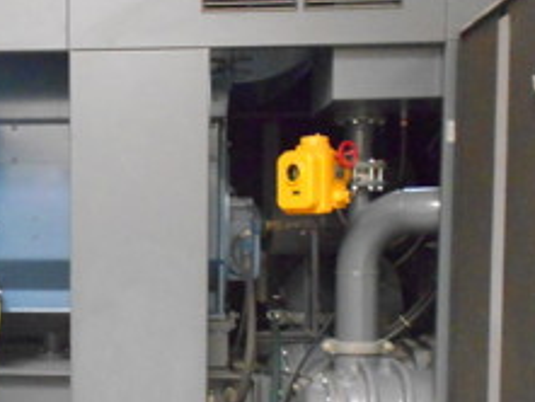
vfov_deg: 26.3
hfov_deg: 33.9
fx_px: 851
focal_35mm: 55
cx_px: 107
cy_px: 292
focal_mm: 4.6
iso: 800
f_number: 3.2
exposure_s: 1/5
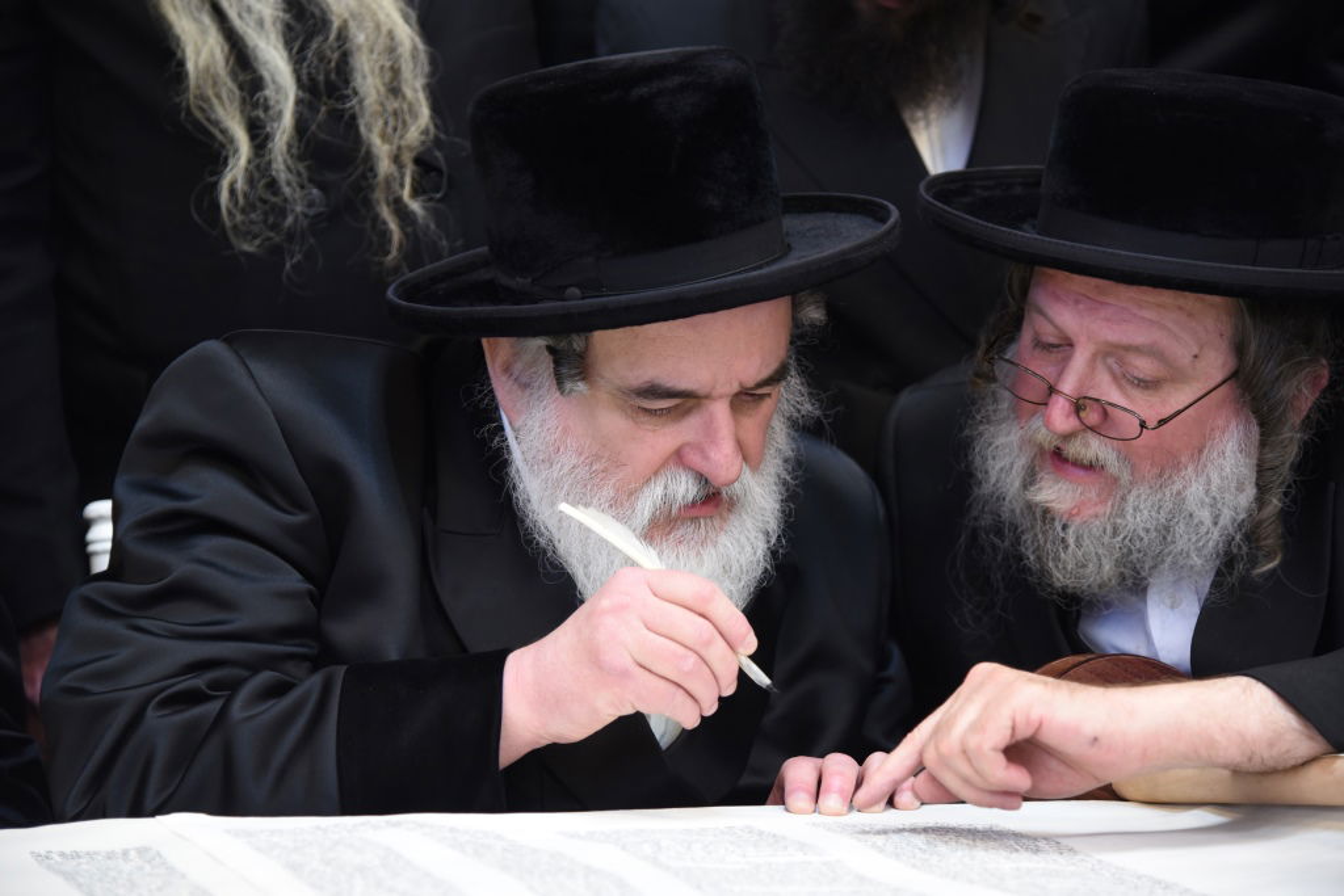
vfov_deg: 14.9
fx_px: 3435
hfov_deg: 22.1
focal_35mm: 92
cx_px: 672
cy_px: 448
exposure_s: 1/100
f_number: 4.5
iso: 2000
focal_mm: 92
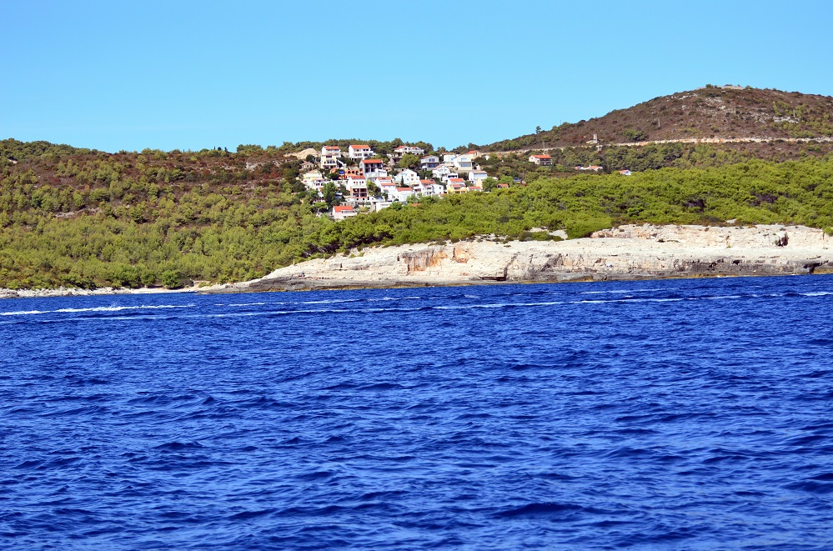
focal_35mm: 105
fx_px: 2424
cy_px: 276
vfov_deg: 13.0
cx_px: 416
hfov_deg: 19.5
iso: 640
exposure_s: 1/5000
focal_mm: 70
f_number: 4.5
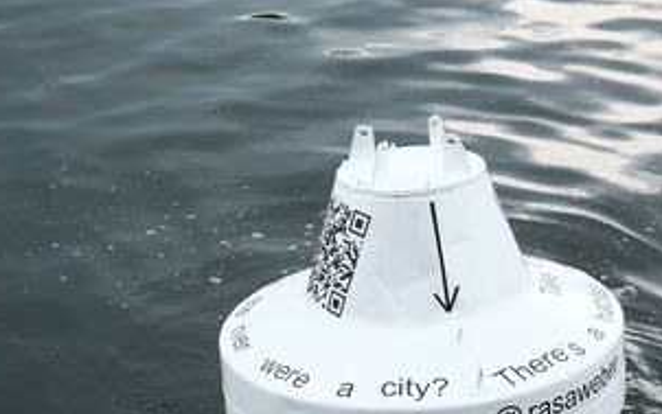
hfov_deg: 23.3
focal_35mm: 89
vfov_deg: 14.6
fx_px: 1606
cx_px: 375
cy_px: 346
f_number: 5.6
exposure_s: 1/280
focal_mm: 33
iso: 320
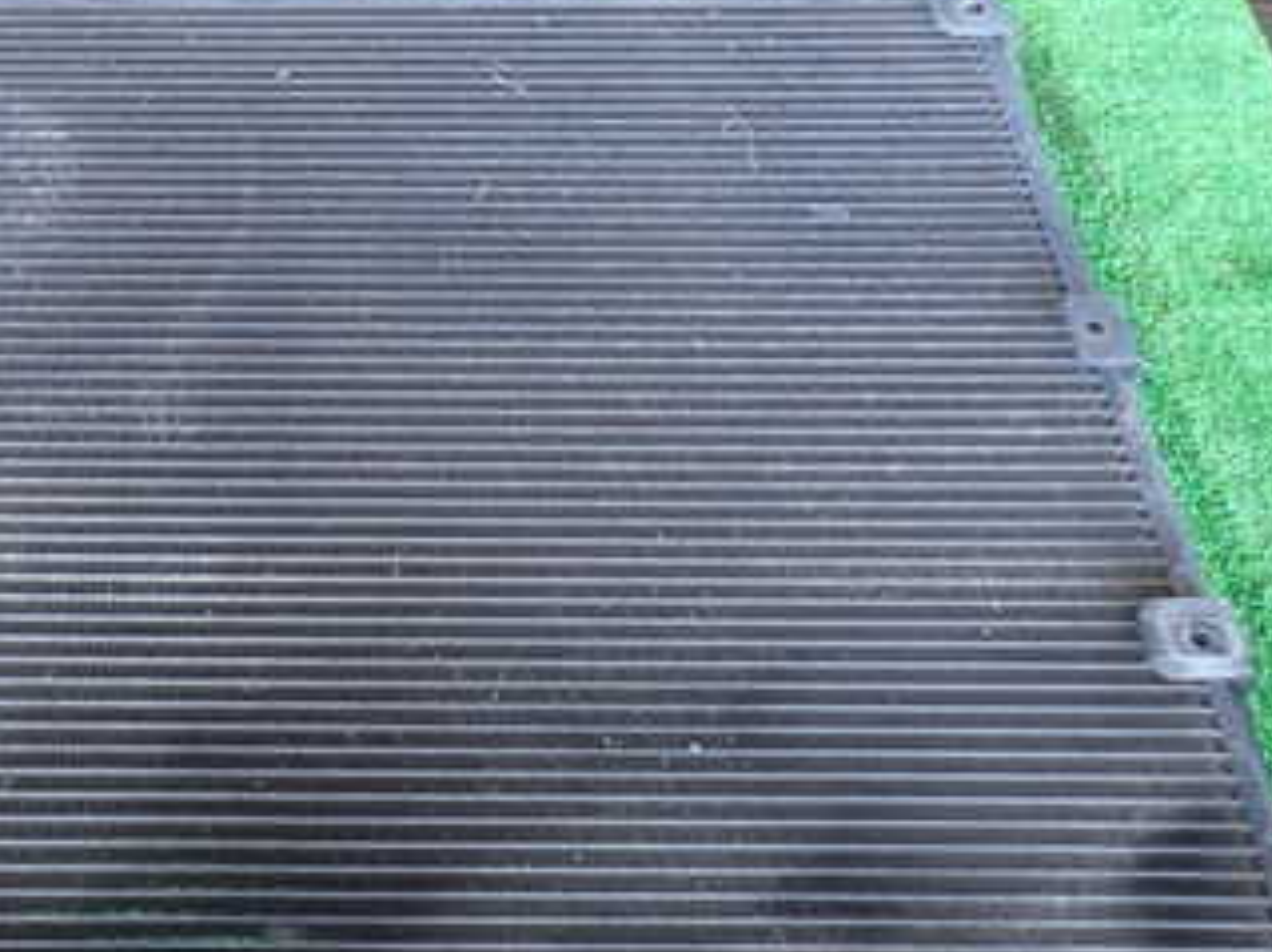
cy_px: 454
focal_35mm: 47
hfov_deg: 39.4
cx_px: 323
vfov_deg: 30.9
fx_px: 1726
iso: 200
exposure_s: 1/40
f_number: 2
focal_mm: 4.5
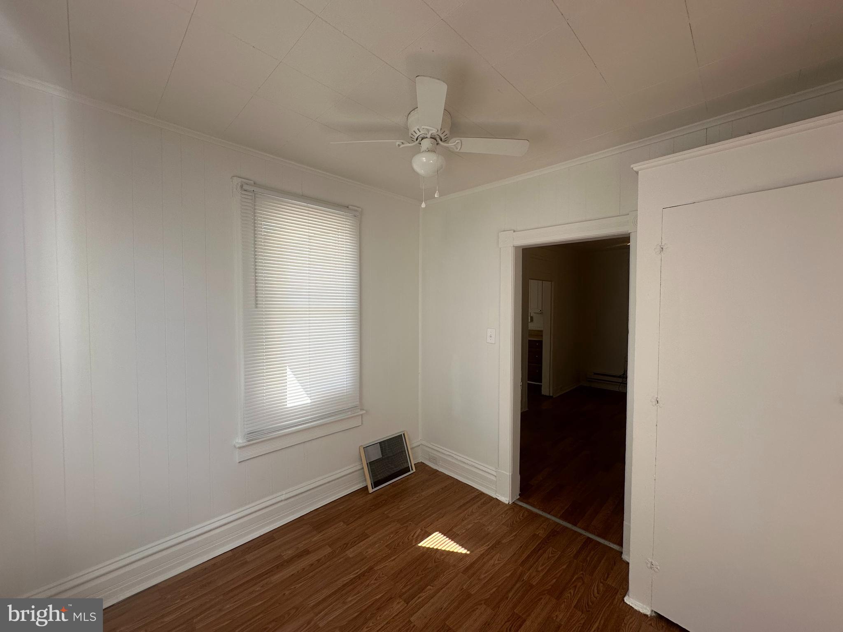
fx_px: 341
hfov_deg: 102.1
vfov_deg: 85.7
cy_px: 316
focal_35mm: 14
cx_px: 422
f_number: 2.2
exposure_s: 1/99
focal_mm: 2.22
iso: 50
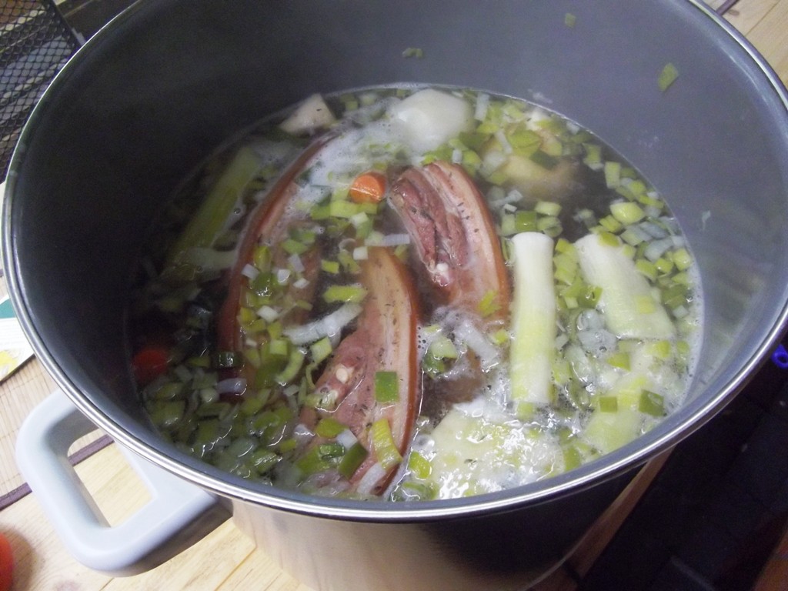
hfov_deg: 65.3
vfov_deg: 51.4
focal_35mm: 27
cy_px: 296
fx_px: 615
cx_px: 394
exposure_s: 1/50
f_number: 3.2
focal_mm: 4.9
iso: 559
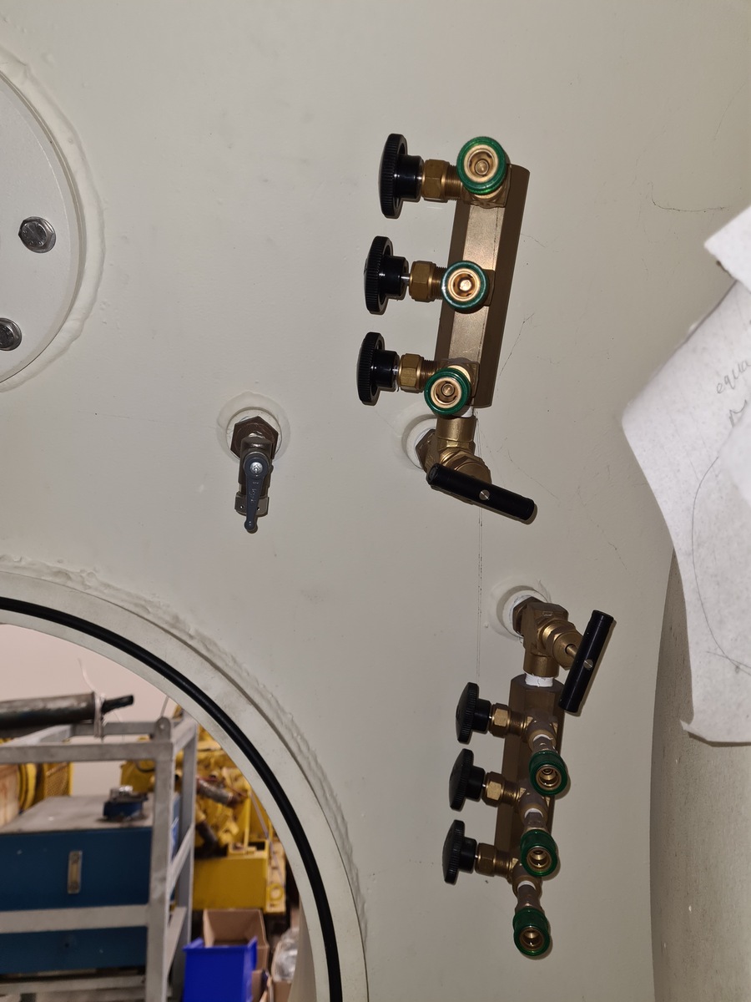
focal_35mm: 26
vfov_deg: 67.3
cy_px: 501
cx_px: 376
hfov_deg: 53.1
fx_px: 752
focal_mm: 5.4
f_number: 1.8
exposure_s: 1/50
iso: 200
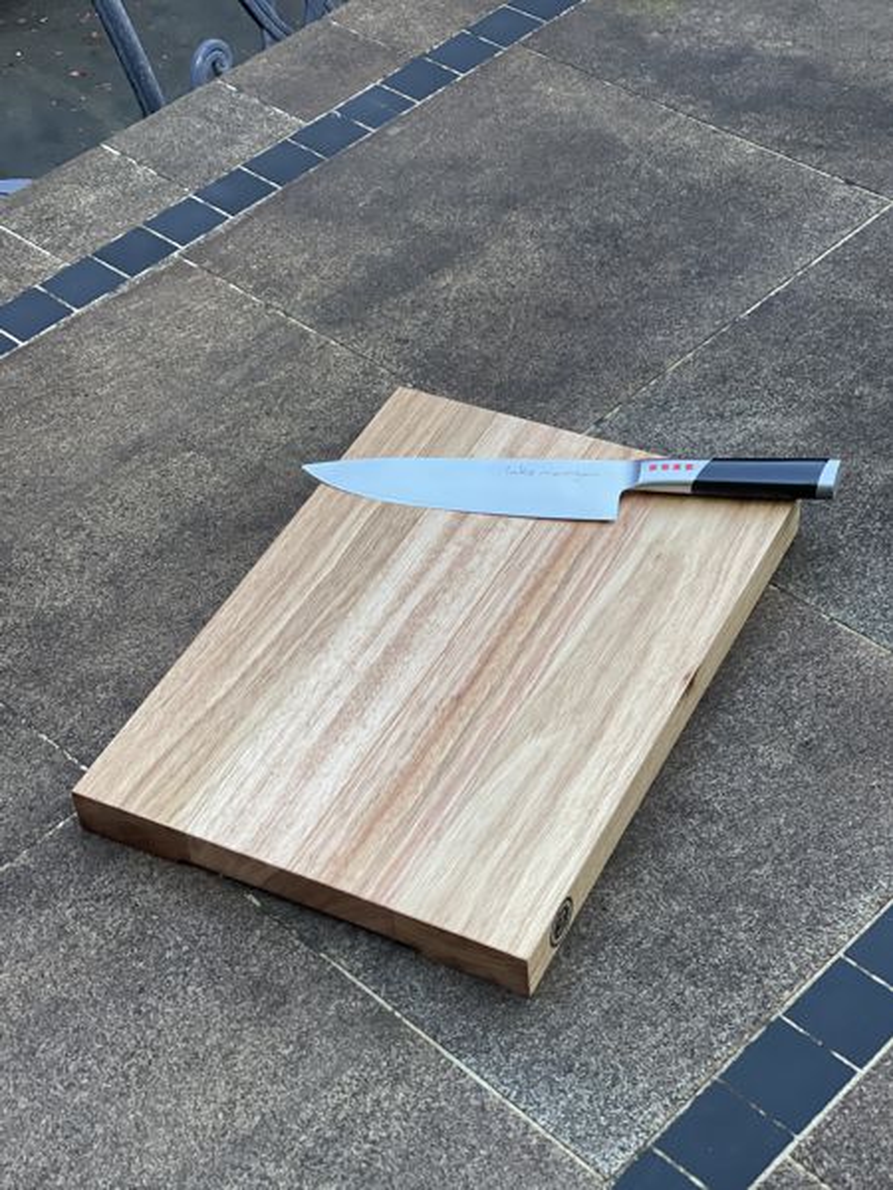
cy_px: 595
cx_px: 446
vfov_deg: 30.3
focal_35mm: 64
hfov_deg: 22.9
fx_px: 2201
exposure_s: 1/121
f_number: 2.2
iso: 160
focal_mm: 7.5
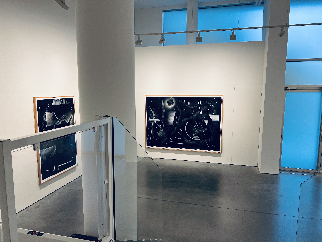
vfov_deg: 53.1
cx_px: 161
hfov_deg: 67.3
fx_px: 242
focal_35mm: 26
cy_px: 121
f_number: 1.5
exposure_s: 1/100
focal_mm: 5.7
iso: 64
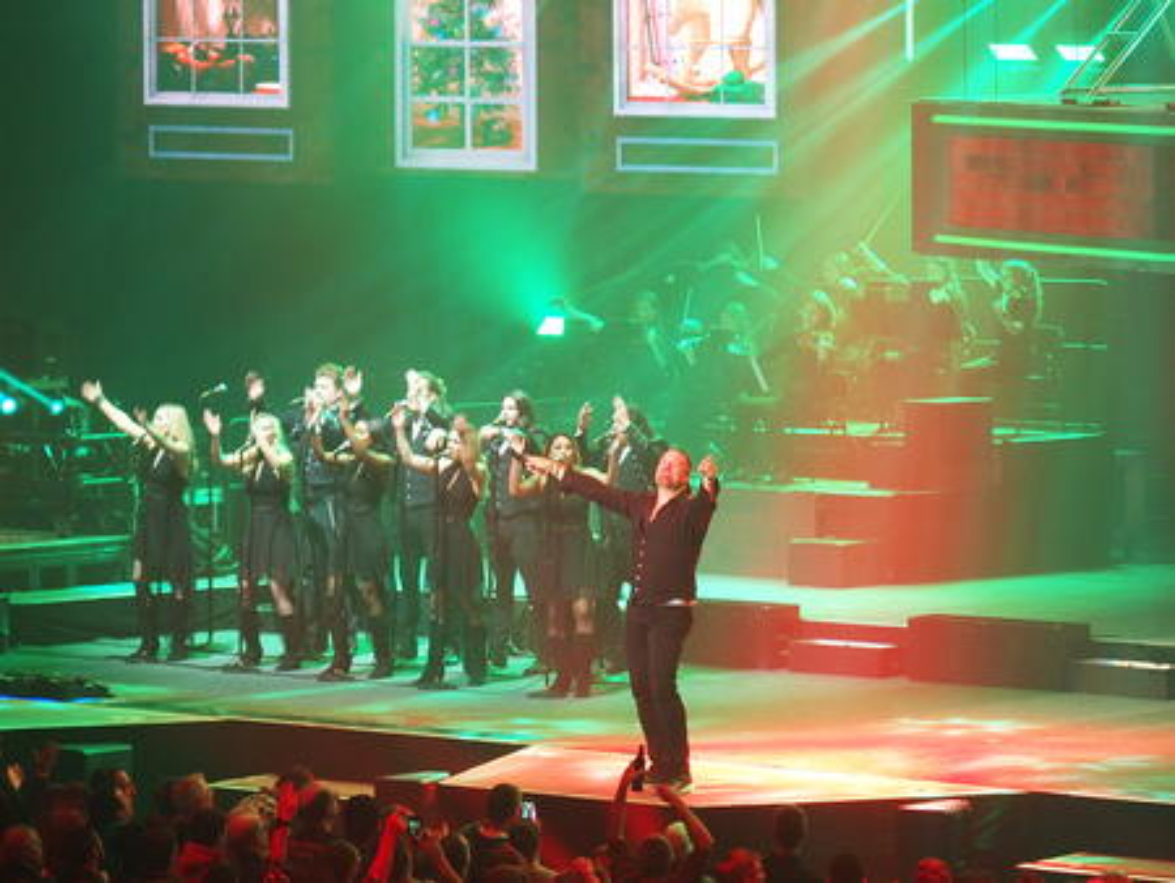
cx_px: 588
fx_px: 6792
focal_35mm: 200
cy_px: 442
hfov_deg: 9.9
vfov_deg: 7.4
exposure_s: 1/100
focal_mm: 42.5
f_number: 2.8
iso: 500
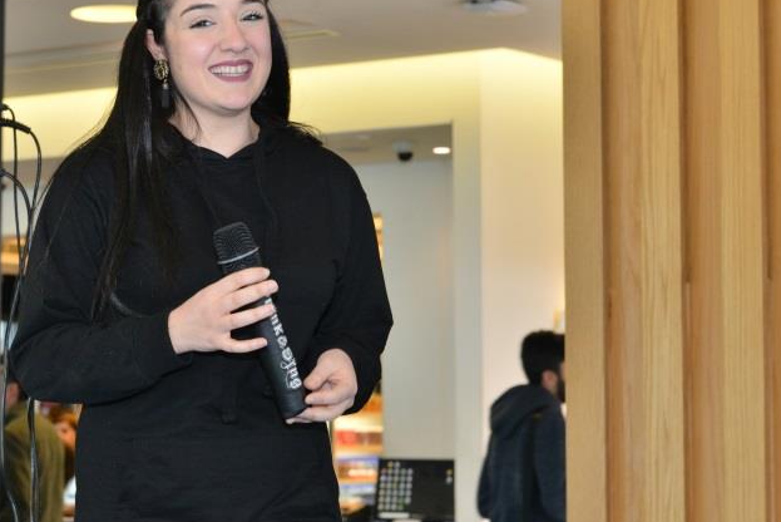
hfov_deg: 17.7
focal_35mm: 115
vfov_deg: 11.9
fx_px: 2496
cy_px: 214
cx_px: 232
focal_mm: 70
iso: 1250
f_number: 7.1
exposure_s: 1/100
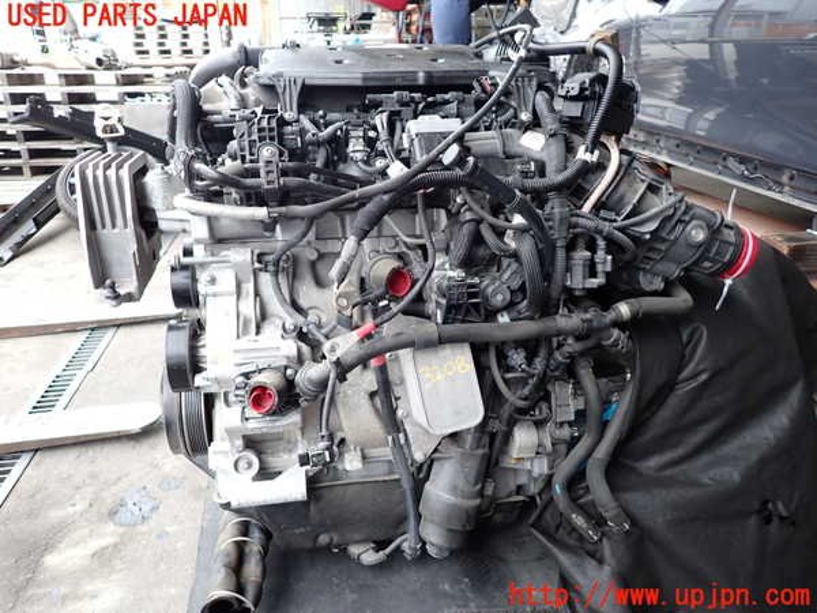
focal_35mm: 25
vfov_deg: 54.9
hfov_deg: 69.4
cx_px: 408
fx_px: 590
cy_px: 306
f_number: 2
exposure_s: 1/100
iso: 200
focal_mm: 4.5
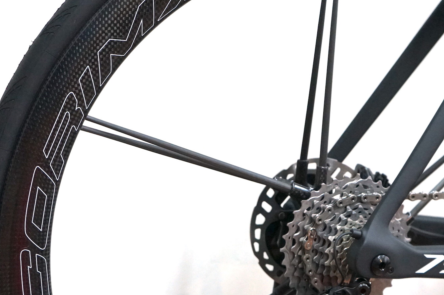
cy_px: 158
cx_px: 313
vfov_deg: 19.7
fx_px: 850
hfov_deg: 29.0
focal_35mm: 69
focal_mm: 42
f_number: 4.5
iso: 2500
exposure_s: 1/160
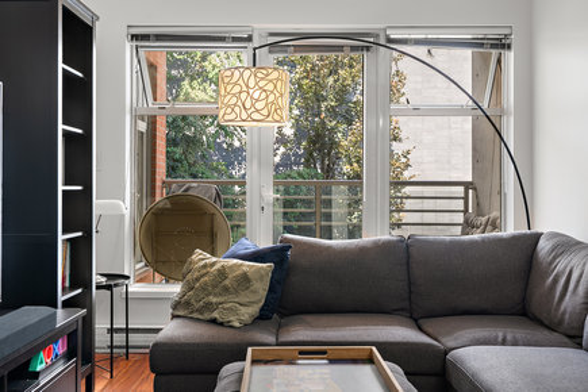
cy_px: 196
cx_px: 294
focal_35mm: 35
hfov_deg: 54.4
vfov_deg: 37.9
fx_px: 572
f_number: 7.1
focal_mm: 35
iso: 400
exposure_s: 1/20
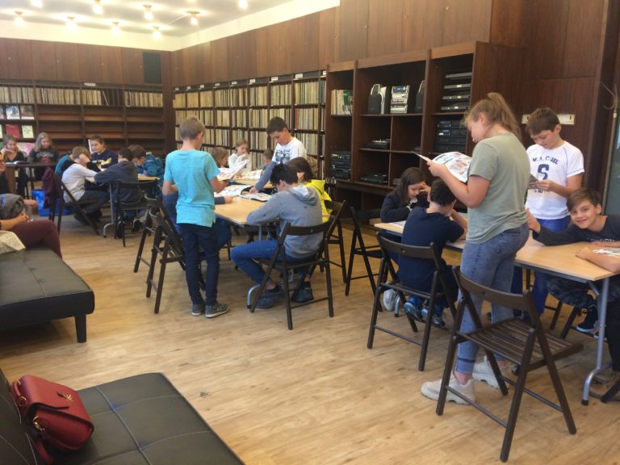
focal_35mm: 29
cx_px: 310
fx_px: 519
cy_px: 232
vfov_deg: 48.2
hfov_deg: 61.7
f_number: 2.2
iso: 200
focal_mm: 4.15
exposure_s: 1/33
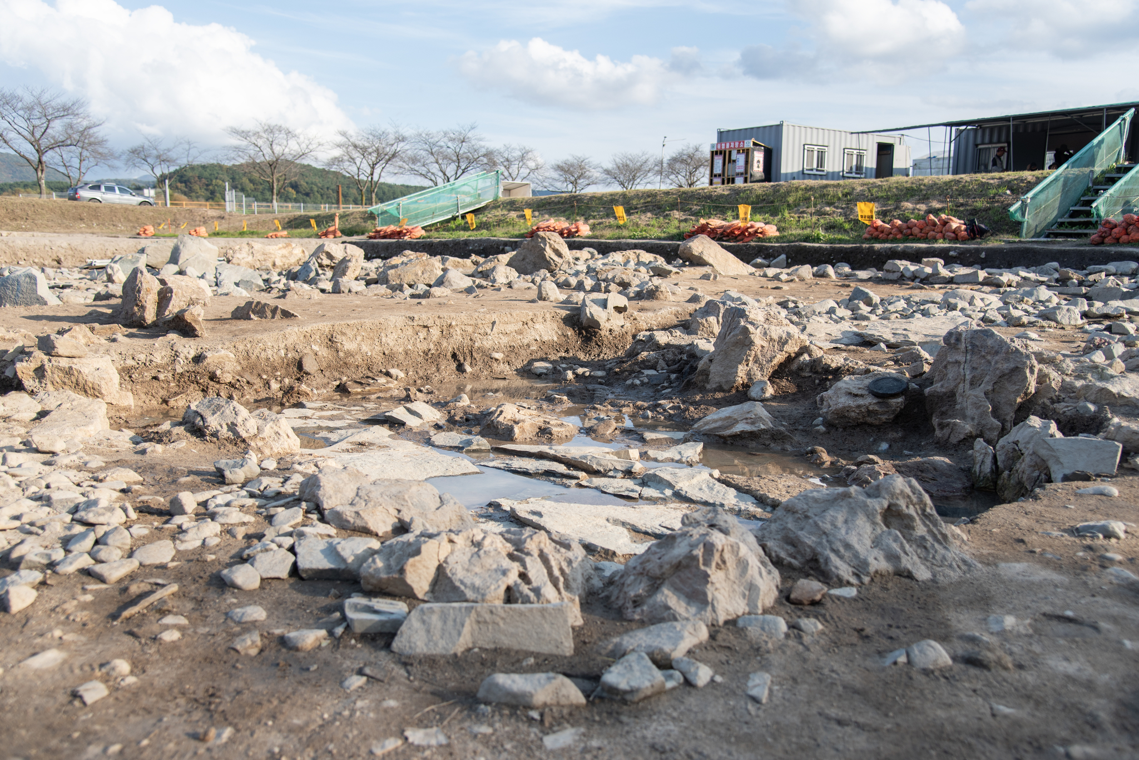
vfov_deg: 43.6
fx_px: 949
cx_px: 570
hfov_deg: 61.9
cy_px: 380
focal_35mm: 30
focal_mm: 30
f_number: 4
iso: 125
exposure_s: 1/500
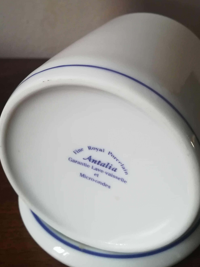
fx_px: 270
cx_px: 109
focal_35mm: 35
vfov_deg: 52.0
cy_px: 97
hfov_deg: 40.7
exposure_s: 1/14.3
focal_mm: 3.83
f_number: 2.2
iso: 640
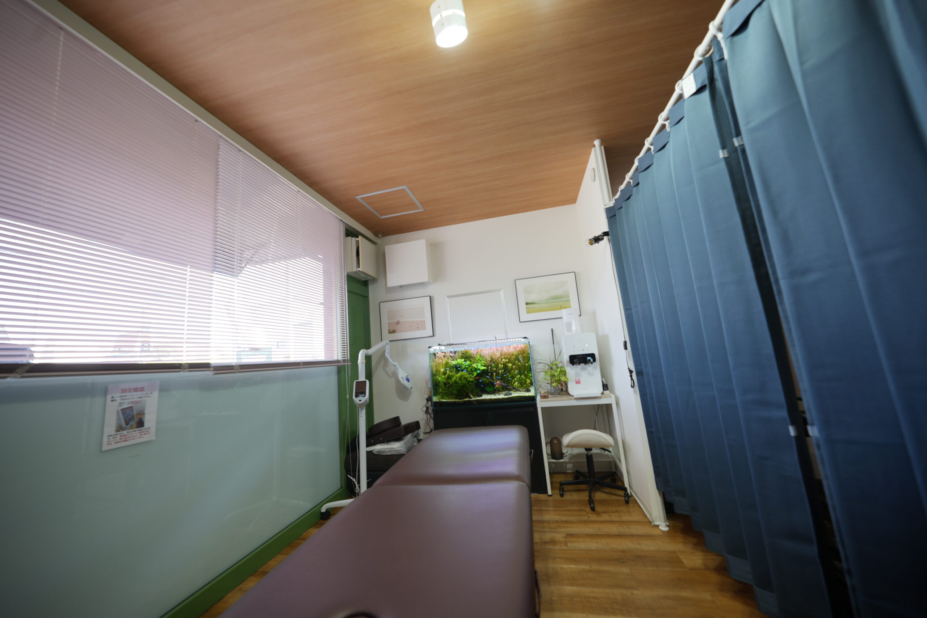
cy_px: 309
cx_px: 464
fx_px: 309
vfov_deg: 90.0
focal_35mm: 12
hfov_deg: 112.6
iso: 100
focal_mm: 12
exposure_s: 1/40
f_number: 2.8
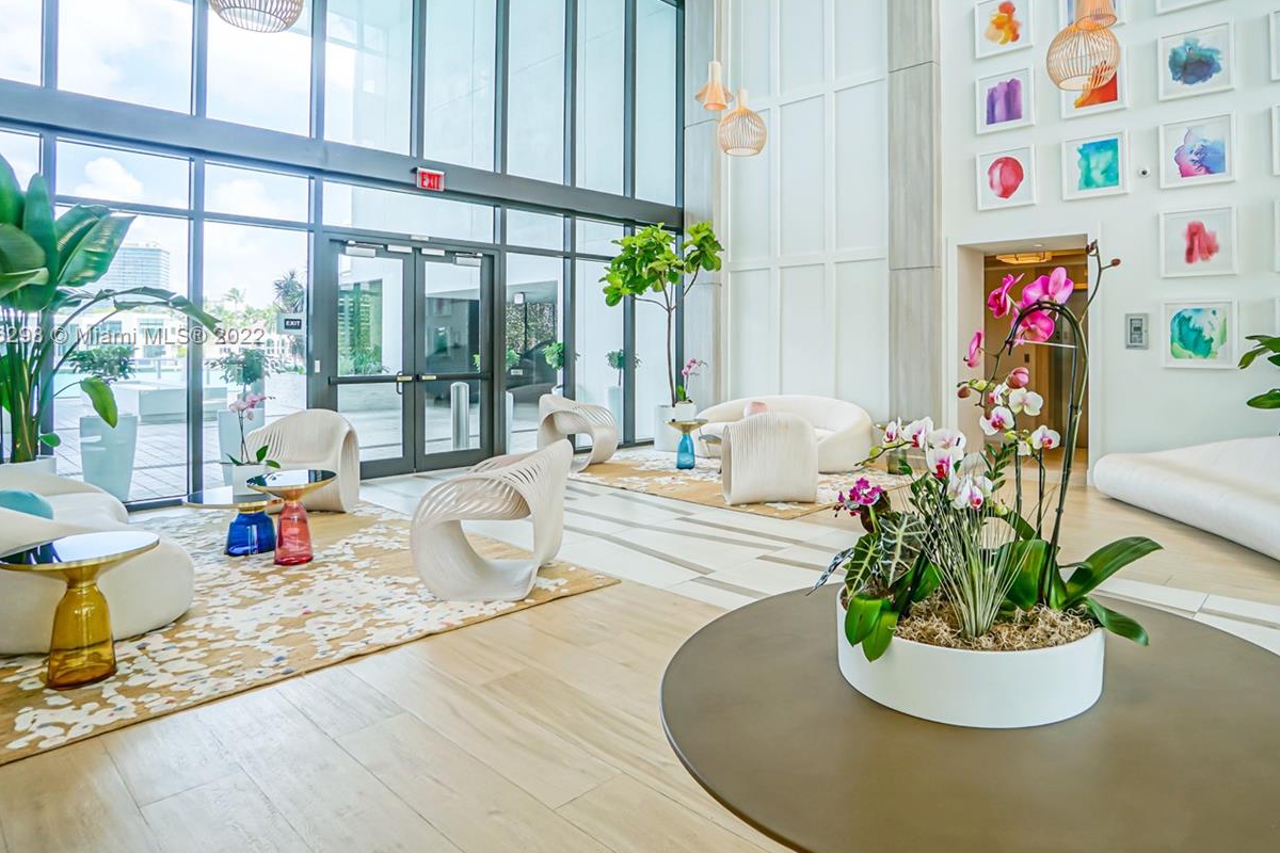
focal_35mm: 20
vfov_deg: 61.3
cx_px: 775
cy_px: 337
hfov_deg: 82.8
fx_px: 711
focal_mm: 10
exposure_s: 1/60
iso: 100
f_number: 8
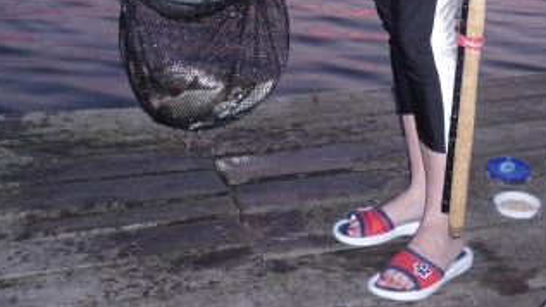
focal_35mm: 66
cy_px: -154
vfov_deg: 16.6
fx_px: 955
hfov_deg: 31.9
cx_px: 296
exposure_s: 1/30
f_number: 3.3
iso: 320
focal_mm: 5.2
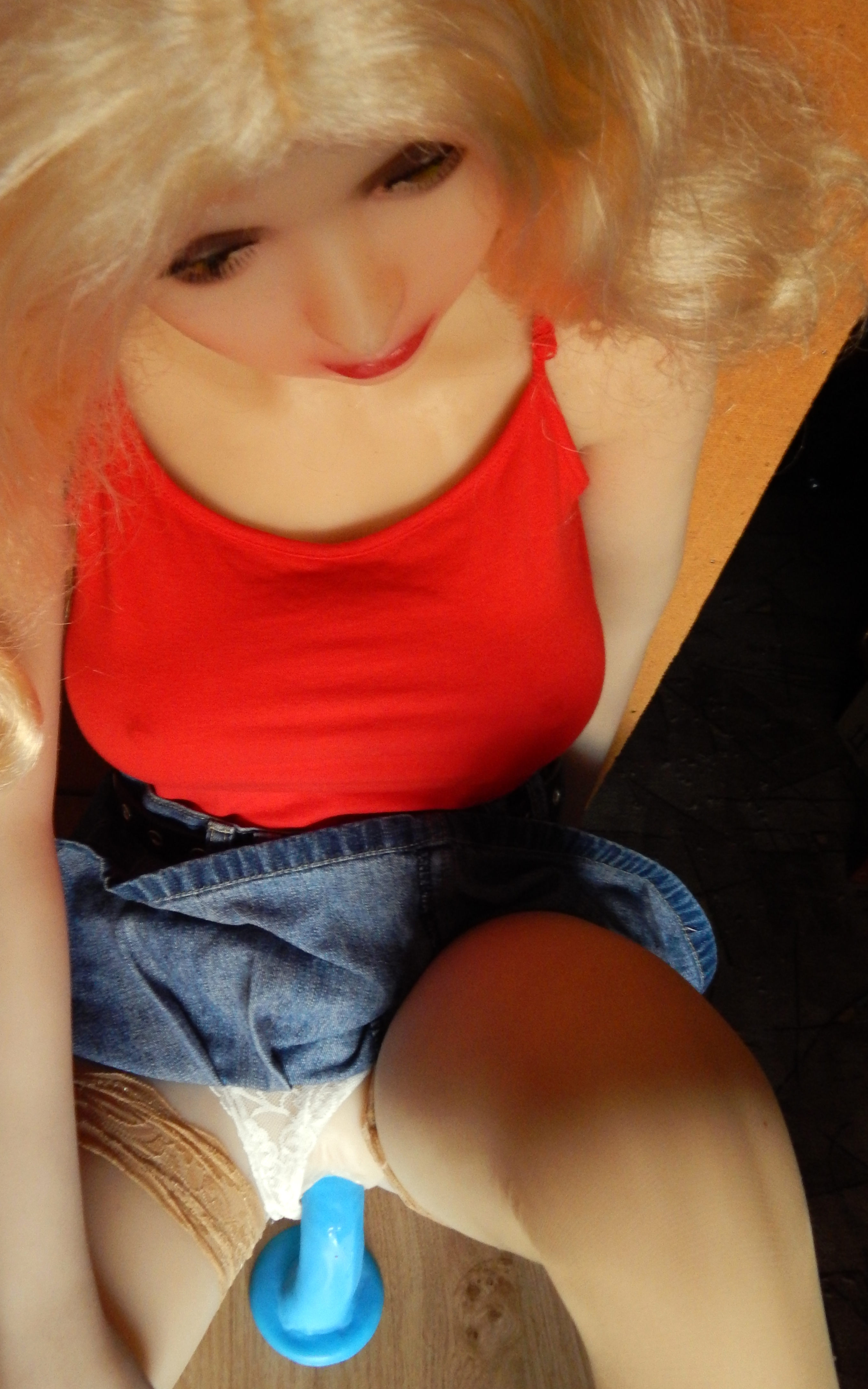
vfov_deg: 55.3
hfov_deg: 36.0
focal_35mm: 35
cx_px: 317
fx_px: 1325
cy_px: 672
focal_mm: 5.6
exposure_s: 1/8
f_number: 3.2
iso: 400
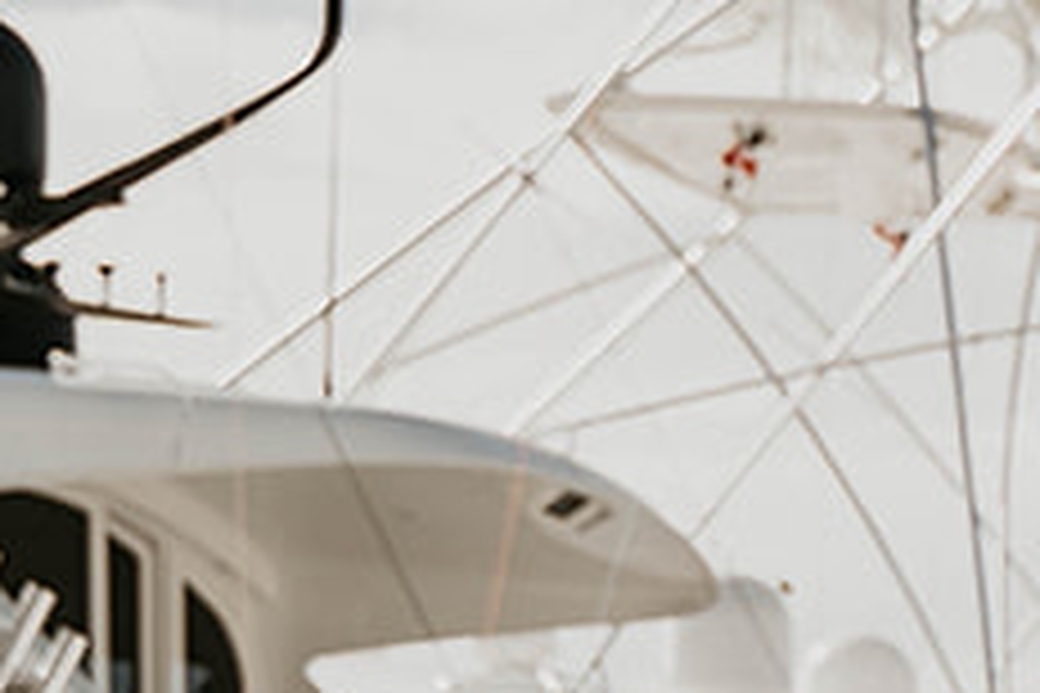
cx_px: 2769
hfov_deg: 7.9
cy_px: 1393
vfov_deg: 5.7
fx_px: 6817
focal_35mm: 236
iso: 100
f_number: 2.8
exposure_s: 1/1600
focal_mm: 34
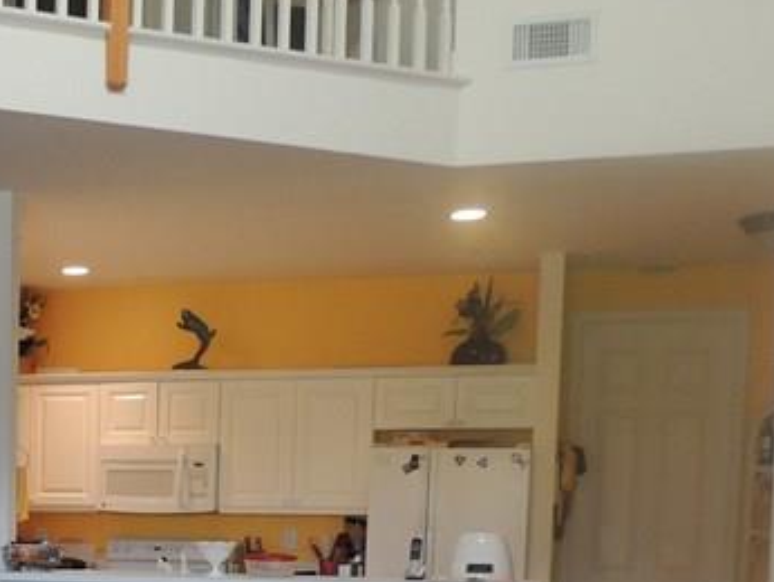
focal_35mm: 71
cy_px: 669
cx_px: -60
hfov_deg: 25.5
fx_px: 1589
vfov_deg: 19.7
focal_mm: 4.3
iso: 250
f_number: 3
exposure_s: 1/30
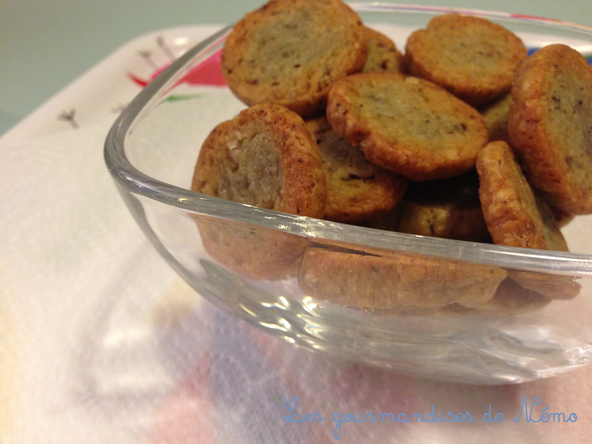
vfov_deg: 42.9
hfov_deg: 55.4
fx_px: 564
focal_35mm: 33
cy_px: 222
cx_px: 296
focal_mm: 4.12
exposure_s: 1/20
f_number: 2.4
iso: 160
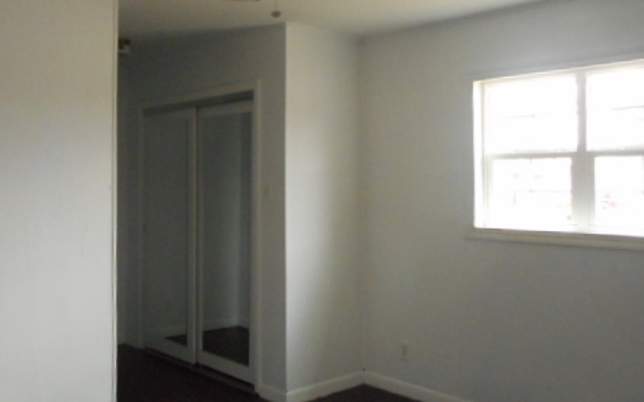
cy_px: 172
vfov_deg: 35.2
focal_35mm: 36
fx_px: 632
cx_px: 271
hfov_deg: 53.8
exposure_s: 1/25
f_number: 3.7
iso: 640
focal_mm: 4.5
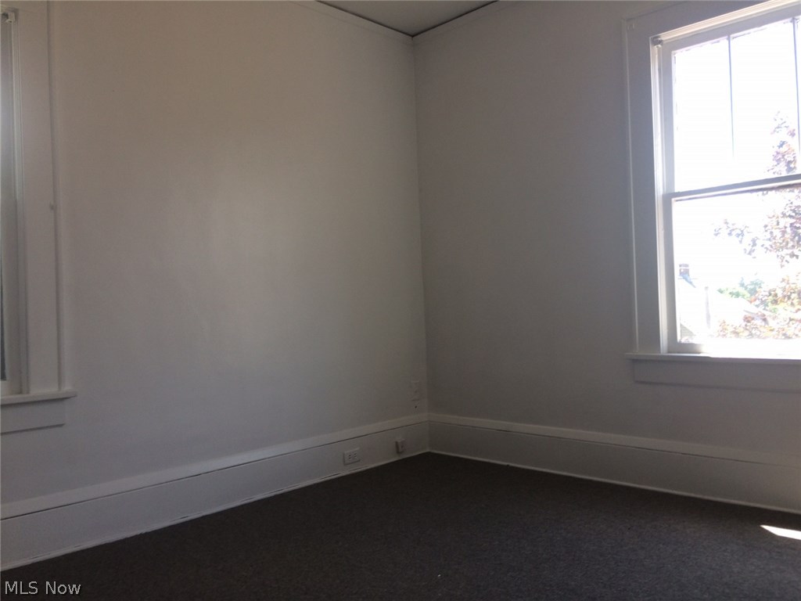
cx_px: 400
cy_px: 300
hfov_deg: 61.7
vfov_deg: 48.2
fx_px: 671
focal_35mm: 29
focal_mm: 4.15
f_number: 2.2
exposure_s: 1/143
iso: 32
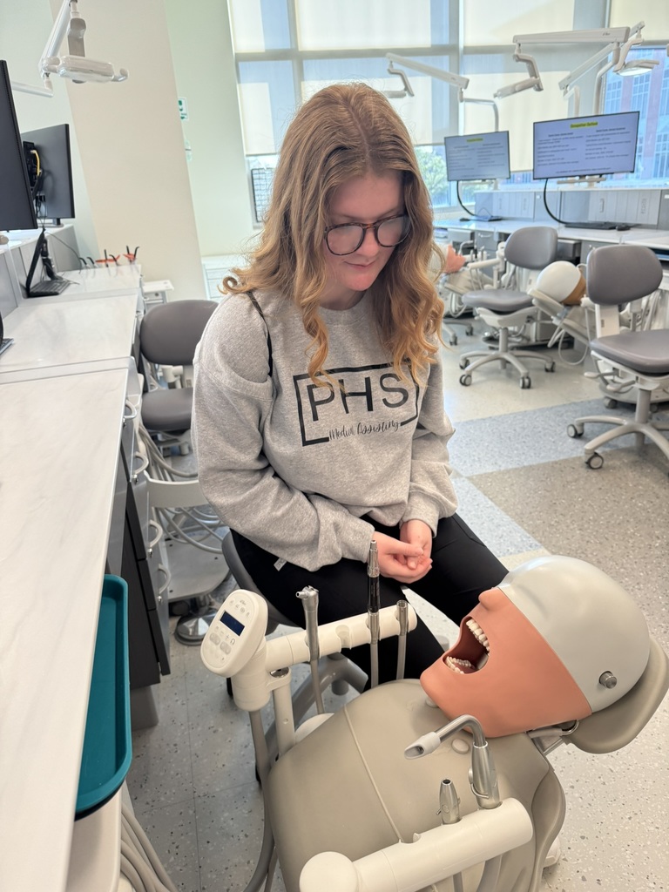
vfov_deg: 71.6
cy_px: 446
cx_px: 334
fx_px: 618
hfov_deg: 56.8
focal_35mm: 24
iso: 125
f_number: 1.78
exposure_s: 1/150
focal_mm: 6.76
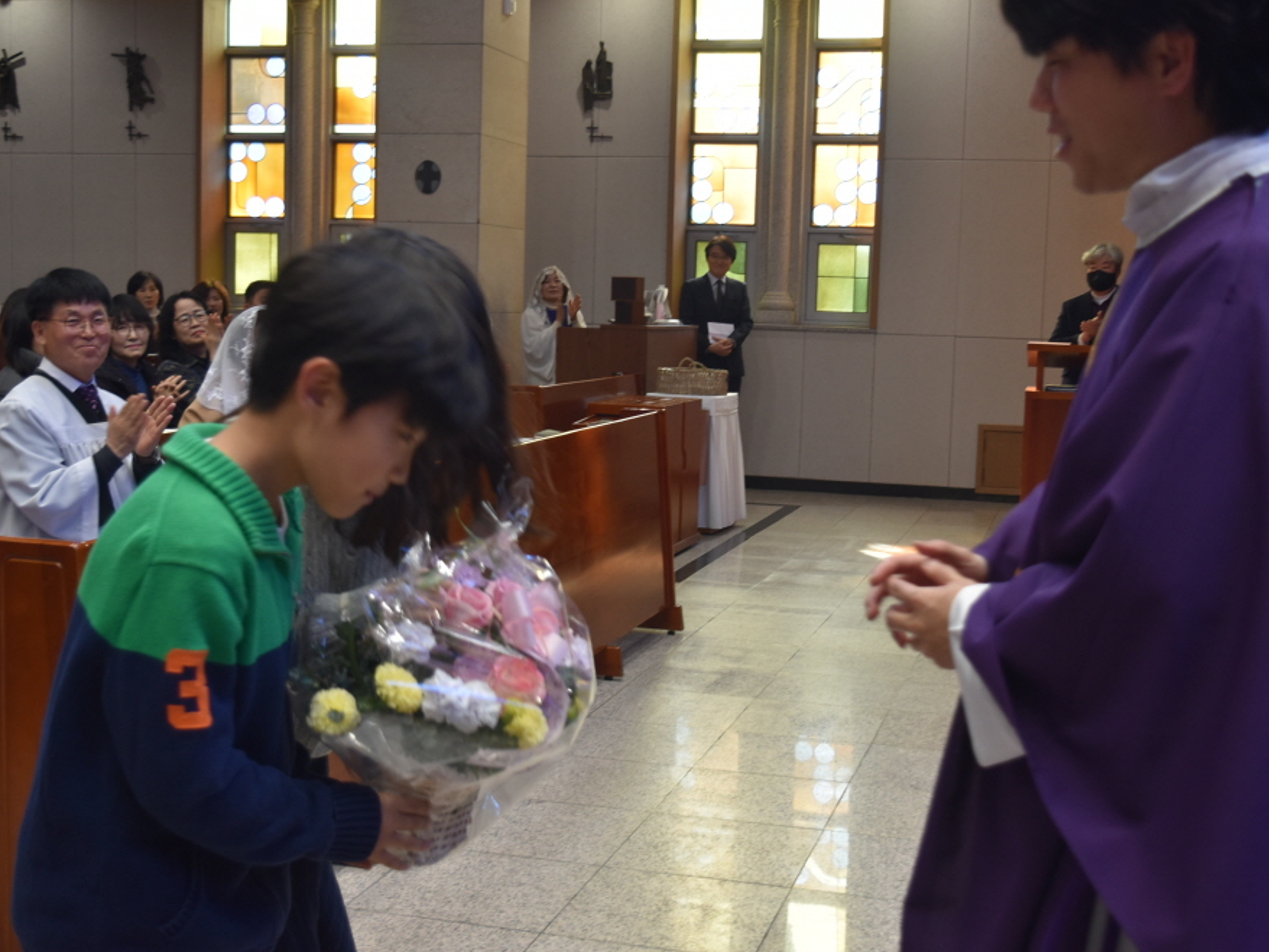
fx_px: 1687
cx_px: 658
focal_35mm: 46
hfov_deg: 41.2
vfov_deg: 31.5
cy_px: 478
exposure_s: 1/80
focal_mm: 28
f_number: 4.2
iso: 400
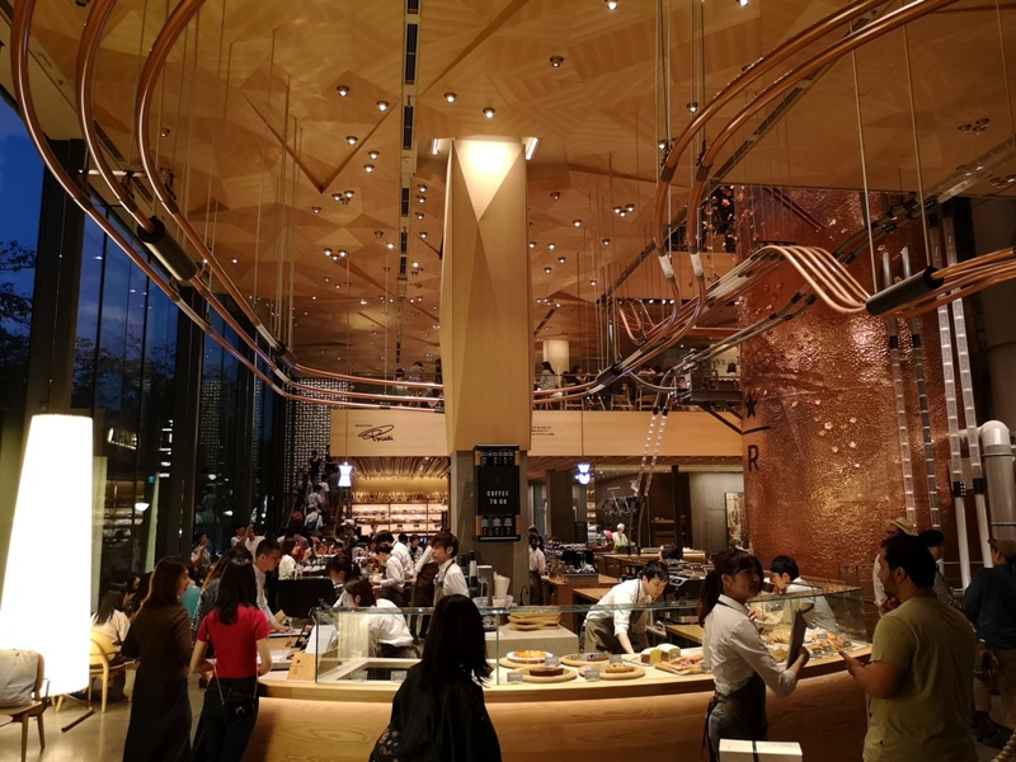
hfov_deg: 65.3
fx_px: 792
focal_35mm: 27
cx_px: 508
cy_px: 381
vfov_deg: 51.4
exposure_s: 1/100
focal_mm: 3.95
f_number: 1.8
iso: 640
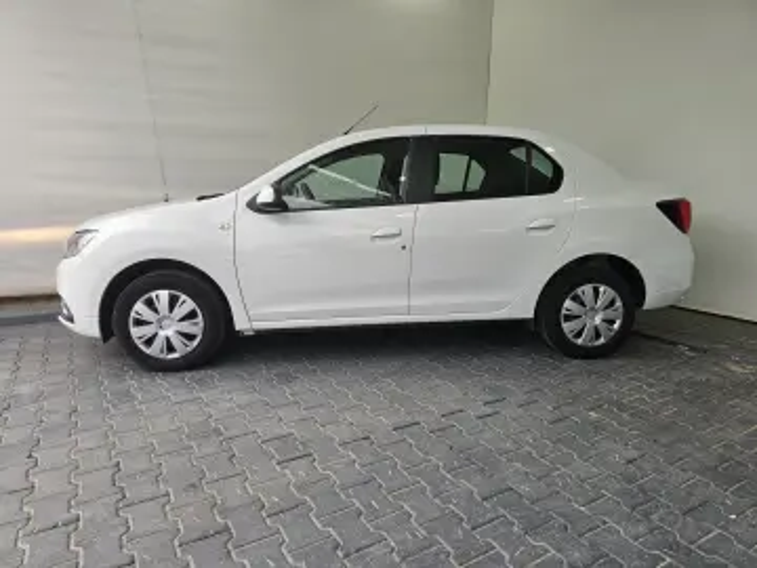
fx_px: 503
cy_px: 284
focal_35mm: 23
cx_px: 378
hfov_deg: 73.9
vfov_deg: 58.9
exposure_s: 1/125
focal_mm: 6.3
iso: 10
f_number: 1.7
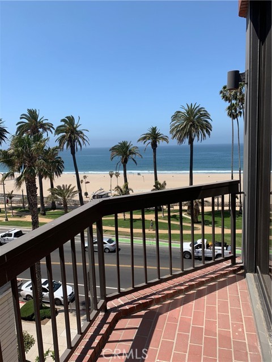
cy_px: 181
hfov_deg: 53.1
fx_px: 272
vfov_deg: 67.3
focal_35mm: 26
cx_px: 136
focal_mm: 4.25
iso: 25
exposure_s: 1/2208
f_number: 1.8
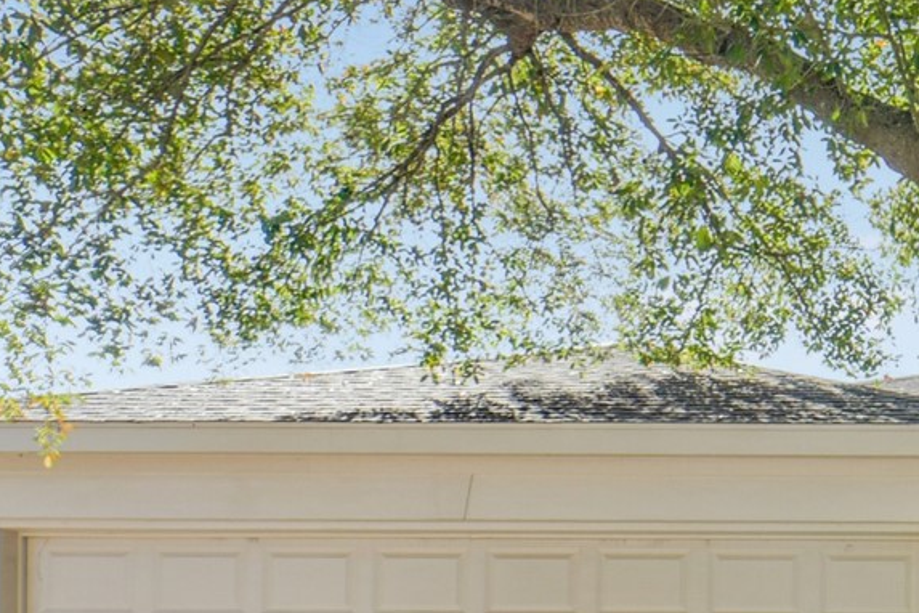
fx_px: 1353
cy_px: 790
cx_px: 1095
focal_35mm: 53
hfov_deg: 31.6
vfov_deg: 22.8
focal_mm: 14
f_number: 11
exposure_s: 1/160
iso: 500
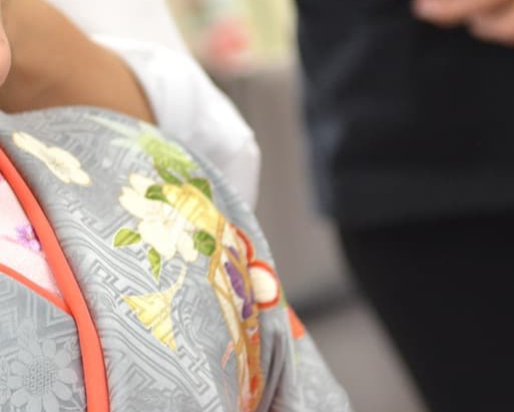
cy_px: 22
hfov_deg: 6.9
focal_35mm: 276
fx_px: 4201
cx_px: -112
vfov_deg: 5.6
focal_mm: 70
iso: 800
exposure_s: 1/200
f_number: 2.8
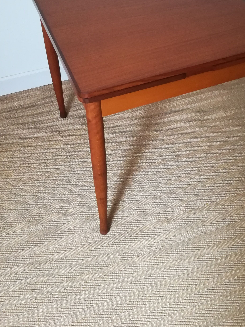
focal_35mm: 42
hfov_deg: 34.0
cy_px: 86
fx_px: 396
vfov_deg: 43.5
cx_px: 167
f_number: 2.2
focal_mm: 3.83
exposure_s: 1/14.3
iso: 640
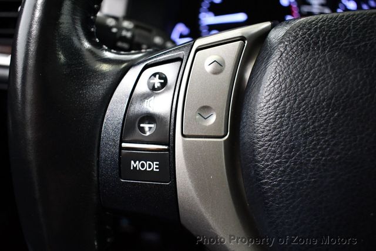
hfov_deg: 53.1
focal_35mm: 36
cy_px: 126
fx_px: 376
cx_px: 188
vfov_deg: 36.9
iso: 3200
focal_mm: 18
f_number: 3.5
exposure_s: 1/125
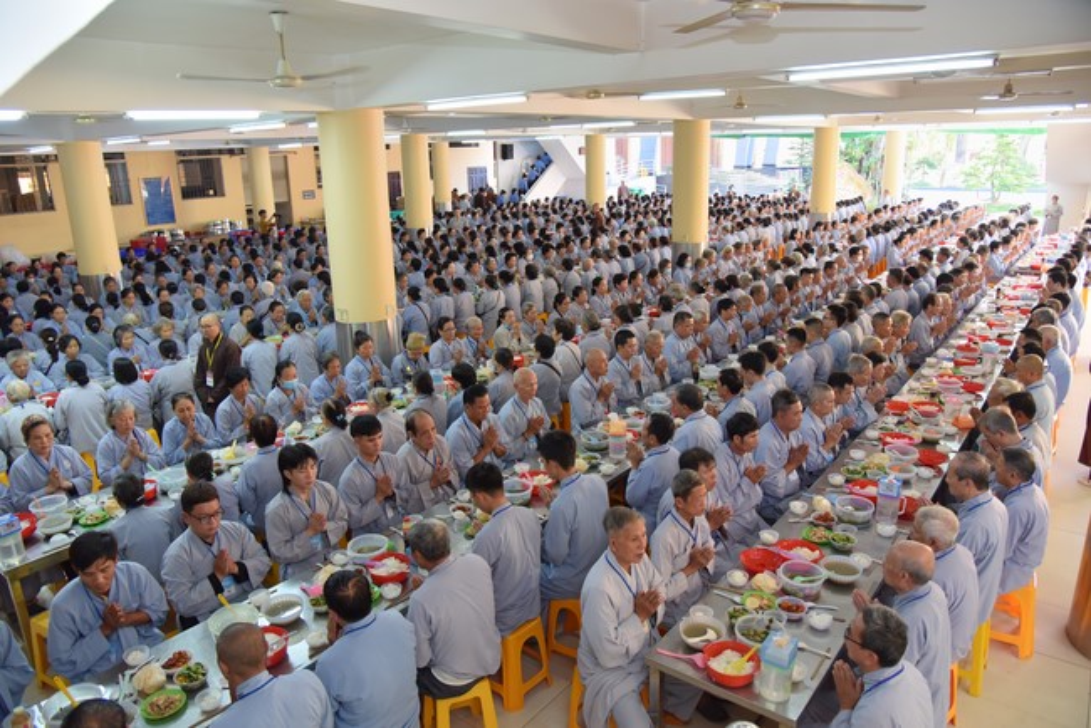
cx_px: 546
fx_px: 728
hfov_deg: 73.7
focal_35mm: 24
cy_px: 364
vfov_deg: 53.2
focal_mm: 24
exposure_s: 1/60
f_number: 5
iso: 640
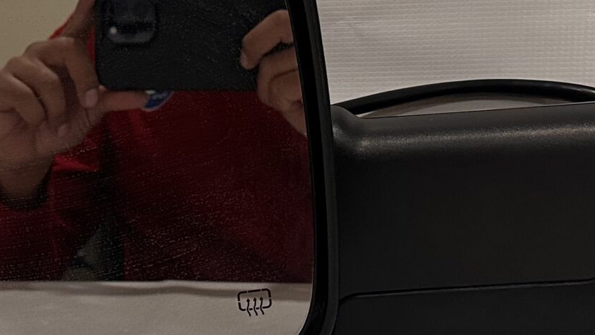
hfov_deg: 25.6
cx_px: 48
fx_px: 1262
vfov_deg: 15.1
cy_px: 174
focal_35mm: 80
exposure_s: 1/60
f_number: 1.78
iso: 320
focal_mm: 6.86
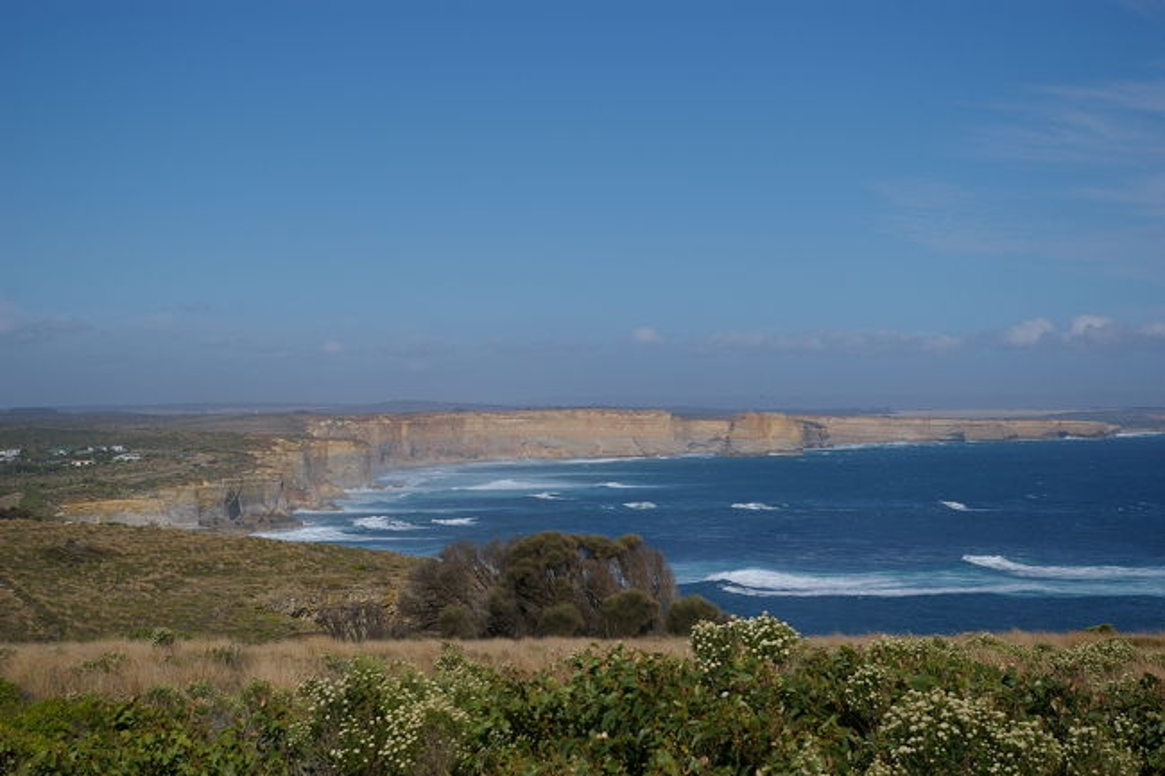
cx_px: 582
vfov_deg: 18.2
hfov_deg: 27.0
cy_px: 388
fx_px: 2426
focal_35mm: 75
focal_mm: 50
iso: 200
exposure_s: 1/1500
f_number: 8
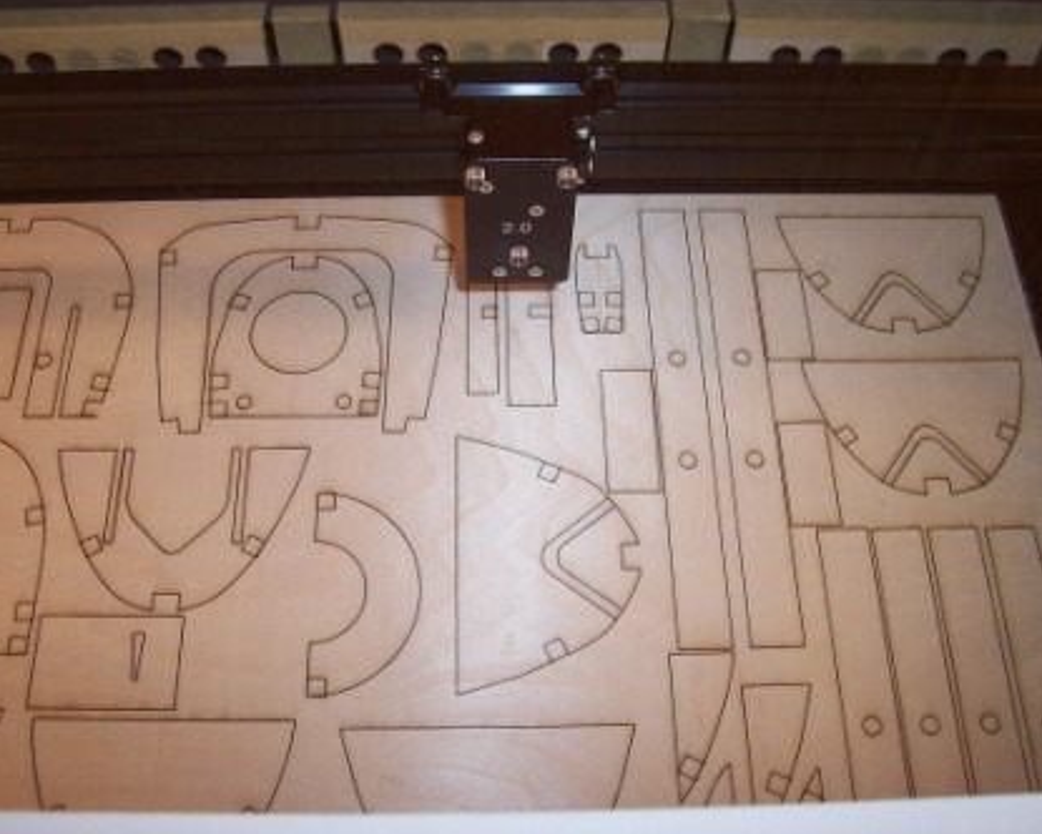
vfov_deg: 38.2
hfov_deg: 46.8
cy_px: 417
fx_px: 1203
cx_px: 500
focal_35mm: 39
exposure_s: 1/60
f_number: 2.8
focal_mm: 5.6
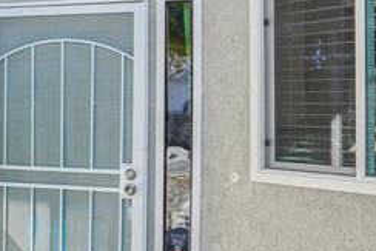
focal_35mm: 67
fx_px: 700
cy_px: 105
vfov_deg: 20.3
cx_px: -100
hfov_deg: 26.1
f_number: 7.1
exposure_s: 1/320
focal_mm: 16
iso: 100
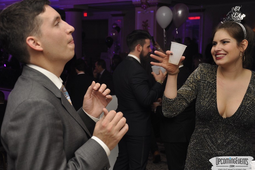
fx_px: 396
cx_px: 116
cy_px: 78
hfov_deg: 35.7
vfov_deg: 24.1
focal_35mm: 56
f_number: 5
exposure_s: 1/60
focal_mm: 34
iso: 400
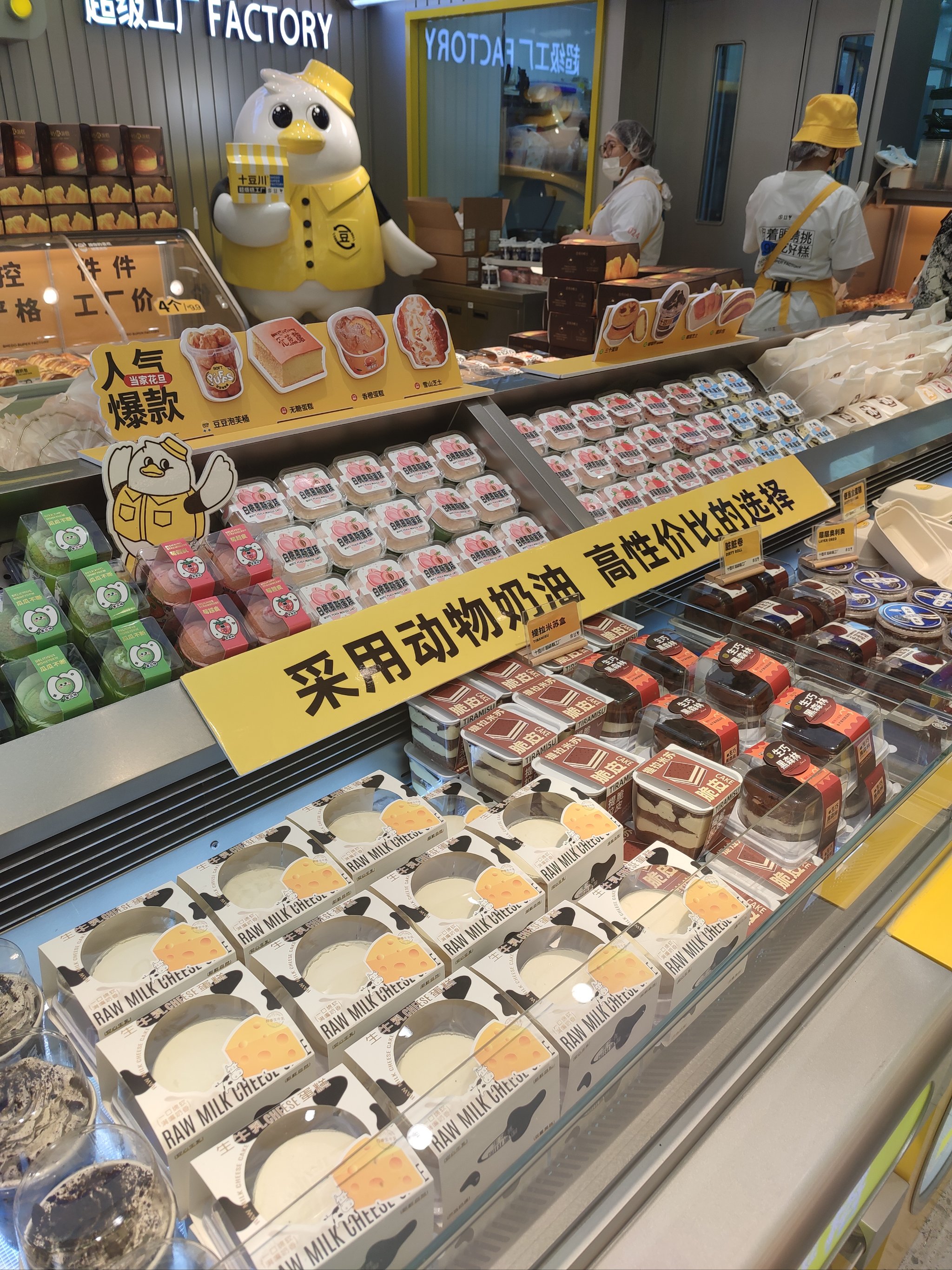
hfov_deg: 54.9
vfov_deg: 69.4
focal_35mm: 25
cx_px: 476
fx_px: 917
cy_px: 635
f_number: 1.75
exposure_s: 1/119
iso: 50
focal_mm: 5.96
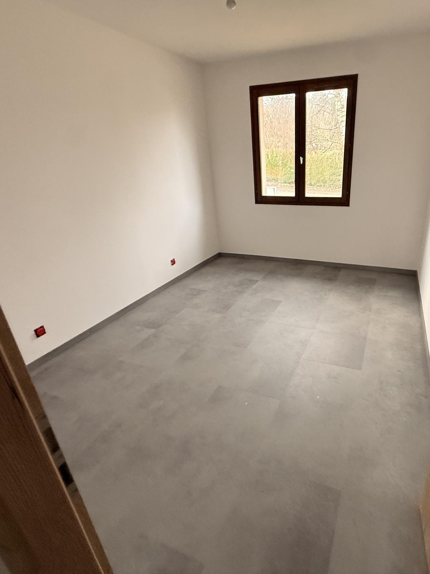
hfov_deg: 67.4
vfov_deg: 84.7
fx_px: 315
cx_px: 273
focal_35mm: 19
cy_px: 283
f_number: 2.2
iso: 320
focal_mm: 2.22
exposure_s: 1/98
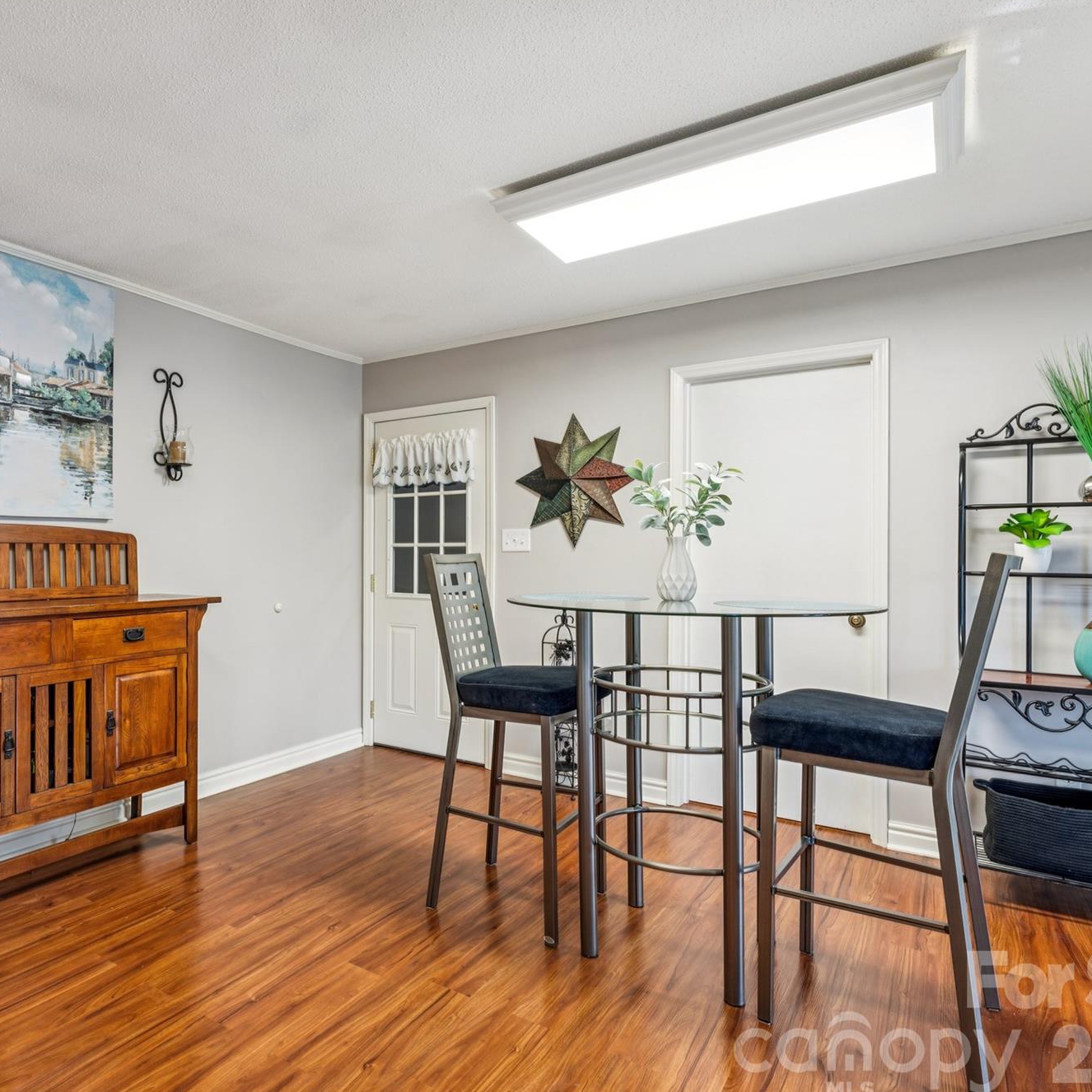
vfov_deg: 70.8
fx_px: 768
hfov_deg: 69.3
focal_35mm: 22
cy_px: 551
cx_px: 386
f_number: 13
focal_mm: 16.4
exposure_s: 1.6
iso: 100
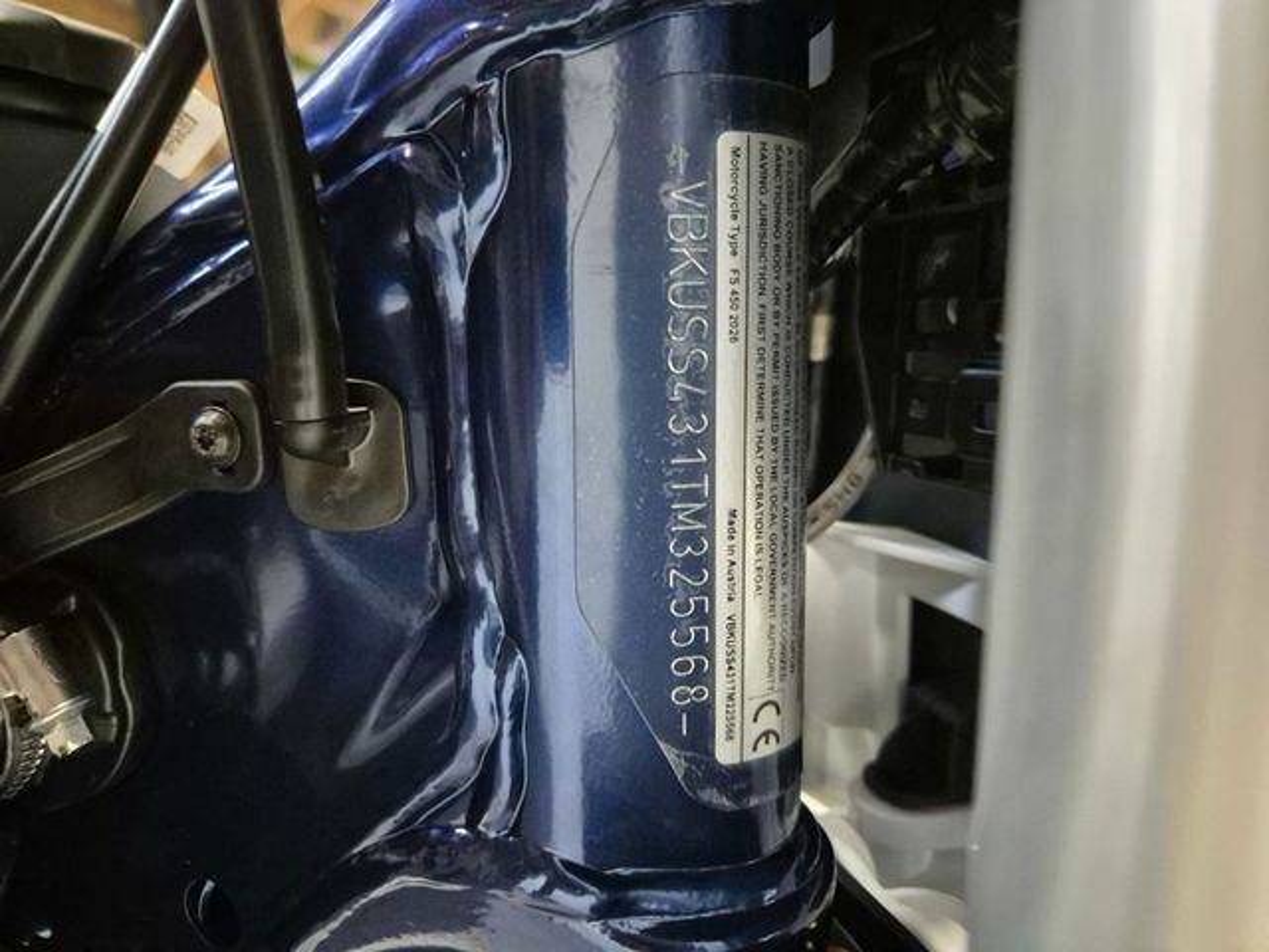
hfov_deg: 73.9
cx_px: 634
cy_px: 476
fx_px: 843
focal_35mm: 23
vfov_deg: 58.9
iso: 2500
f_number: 1.8
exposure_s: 1/100
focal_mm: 5.4
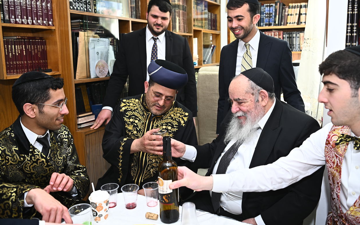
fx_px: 314
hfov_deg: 59.5
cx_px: 200
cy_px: 105
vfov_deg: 39.4
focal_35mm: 32
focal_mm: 28
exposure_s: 1/100
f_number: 4
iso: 250
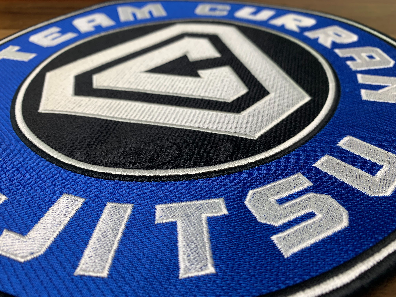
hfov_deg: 67.3
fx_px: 297
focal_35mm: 26
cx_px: 198
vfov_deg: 53.1
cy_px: 148
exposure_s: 1/120
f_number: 1.8
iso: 40
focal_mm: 4.25
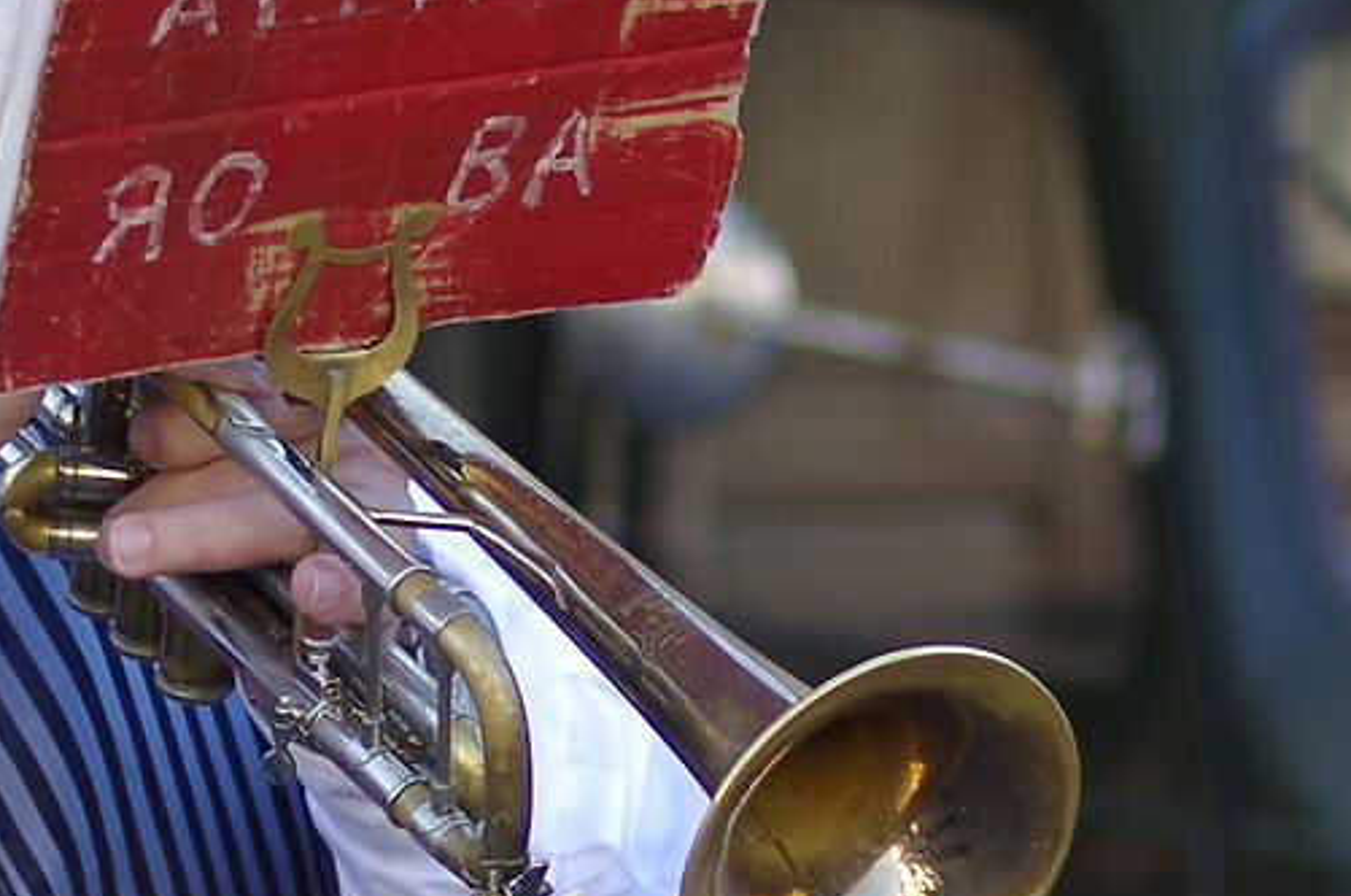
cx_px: 1548
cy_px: 642
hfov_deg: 4.1
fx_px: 18840
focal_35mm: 503
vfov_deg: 2.7
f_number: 2.4
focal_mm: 70
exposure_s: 1/200
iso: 100
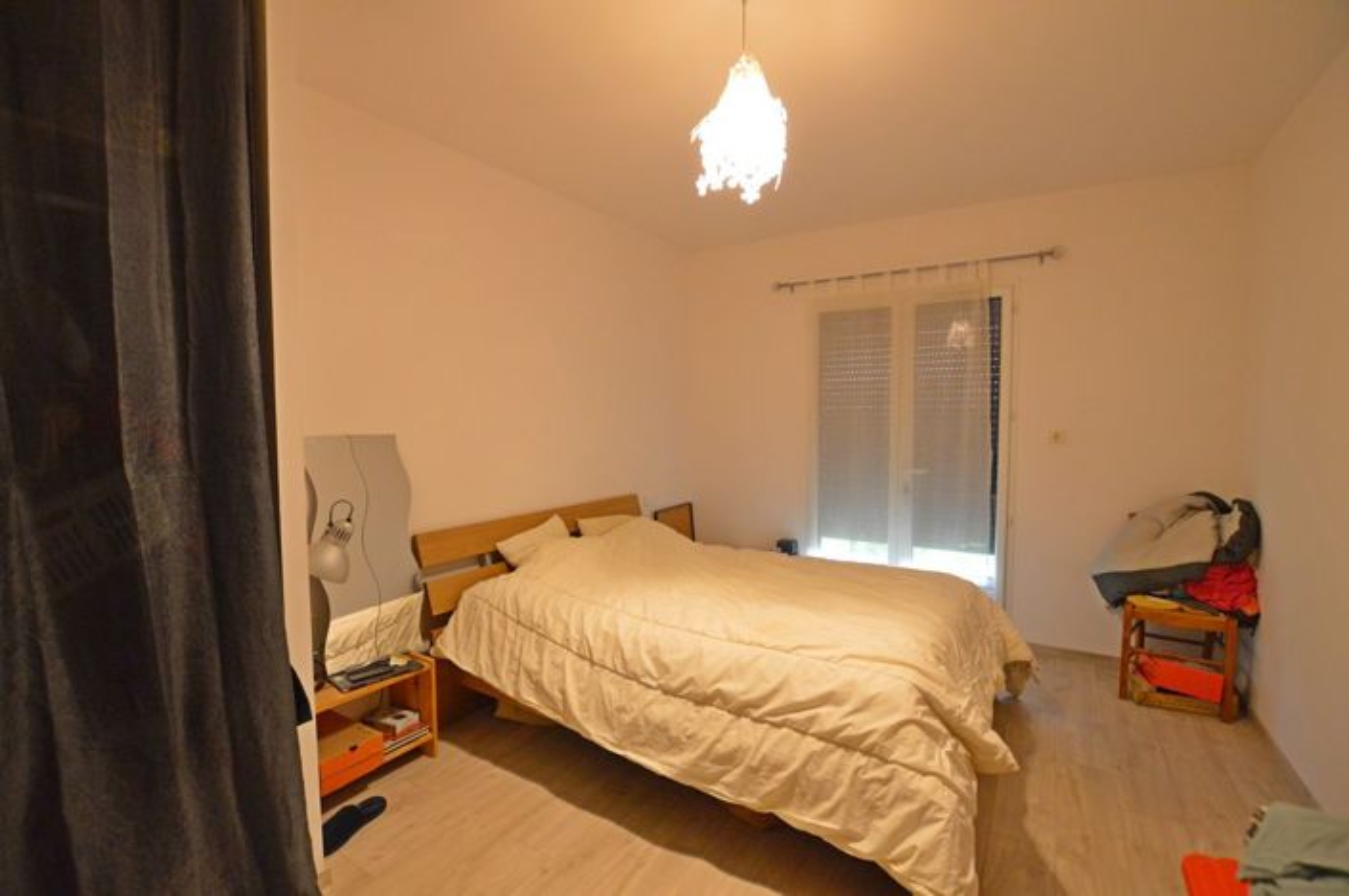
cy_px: 448
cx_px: 674
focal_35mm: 15
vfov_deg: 77.2
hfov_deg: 100.5
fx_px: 561
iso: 1800
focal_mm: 10
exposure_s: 1/60
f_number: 3.5
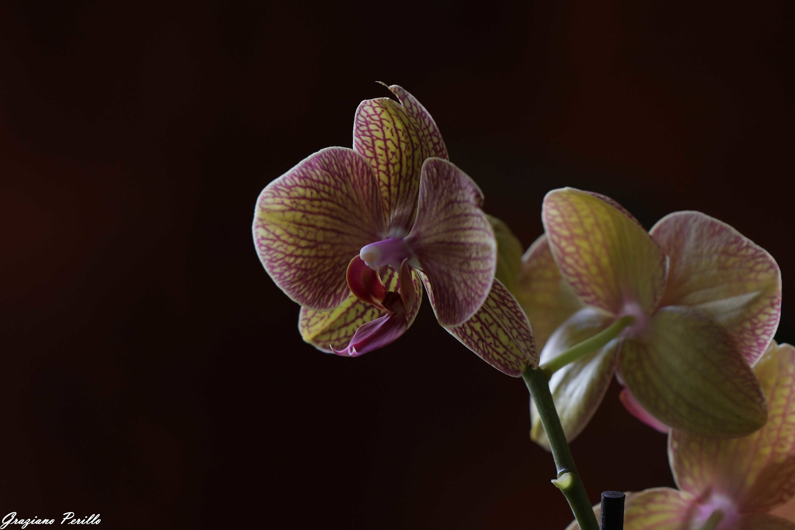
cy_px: 265
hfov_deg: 6.9
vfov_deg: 4.6
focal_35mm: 300
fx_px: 6624
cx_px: 398
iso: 800
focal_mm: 200
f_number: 5
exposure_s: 1/200
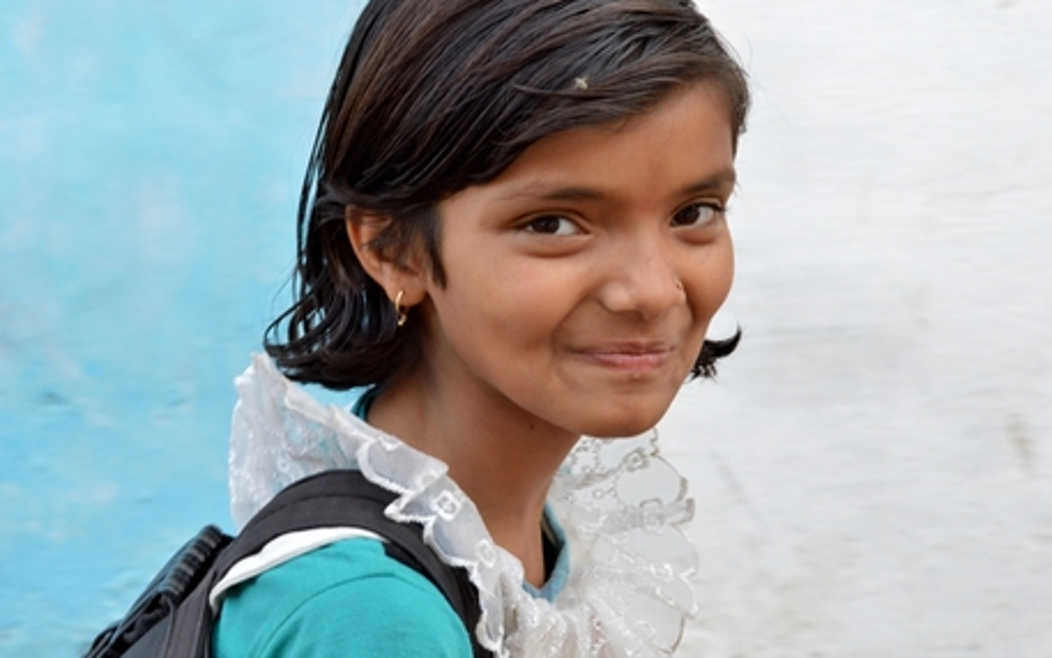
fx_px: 2424
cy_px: 334
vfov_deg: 15.5
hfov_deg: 24.5
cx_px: 527
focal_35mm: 85
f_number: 11
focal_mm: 55
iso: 1600
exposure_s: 1/100
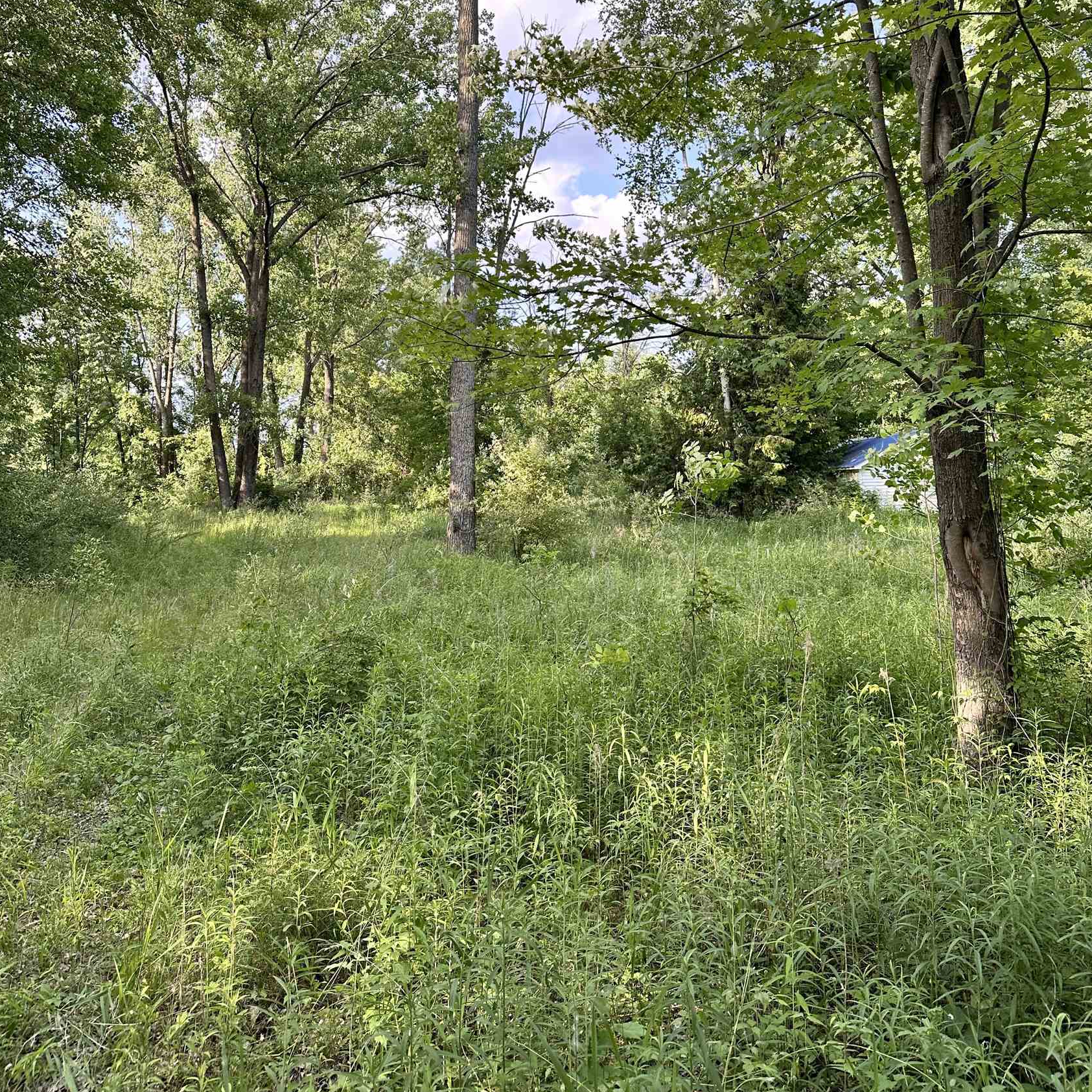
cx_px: 547
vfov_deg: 55.0
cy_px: 413
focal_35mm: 29
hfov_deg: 55.6
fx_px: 1035
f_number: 1.78
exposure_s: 1/577
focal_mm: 6.86
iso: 80
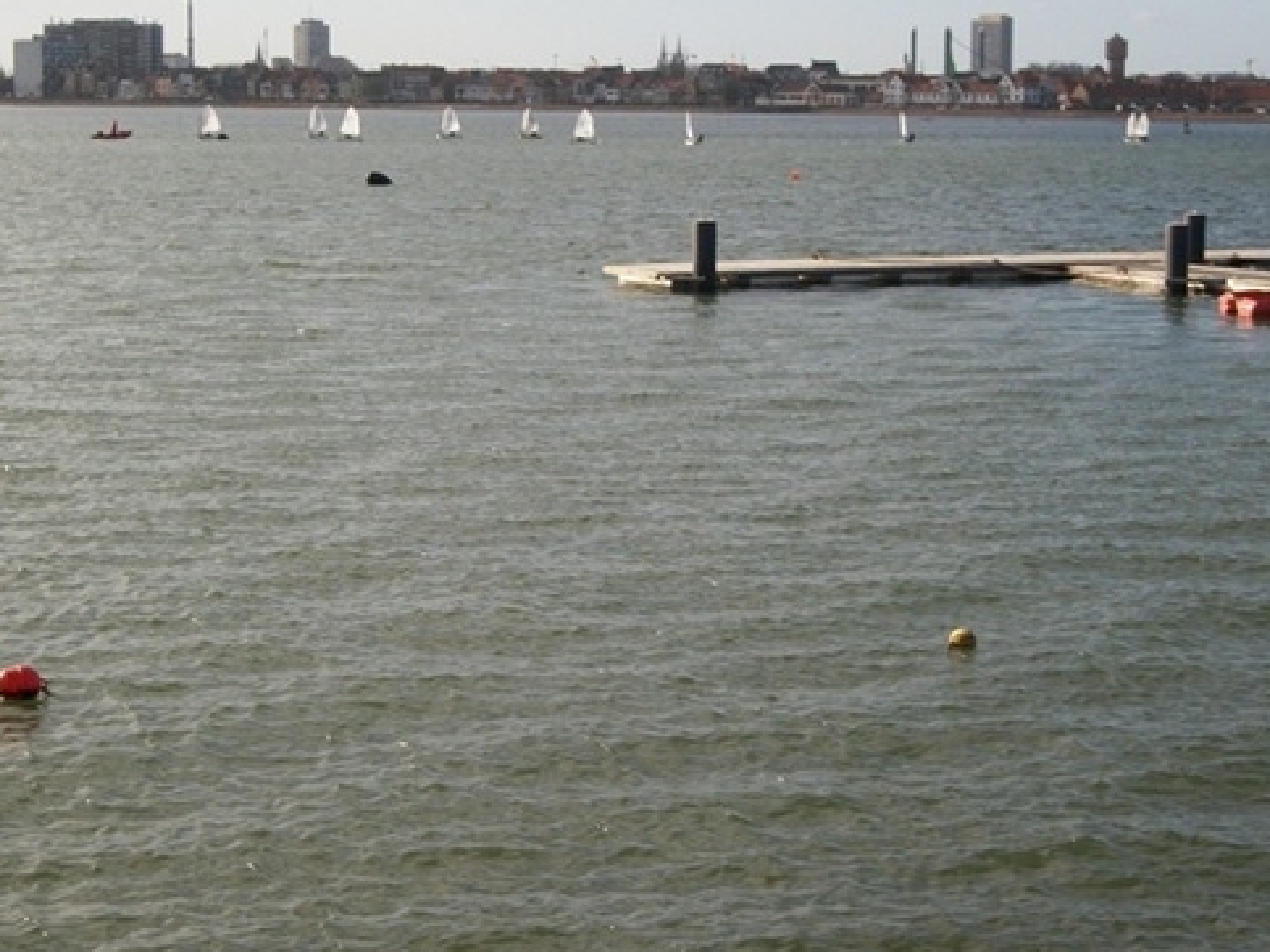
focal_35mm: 77
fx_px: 2824
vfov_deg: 19.1
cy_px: 408
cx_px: 642
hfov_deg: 25.3
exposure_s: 1/100
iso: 80
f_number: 12.6
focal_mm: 11
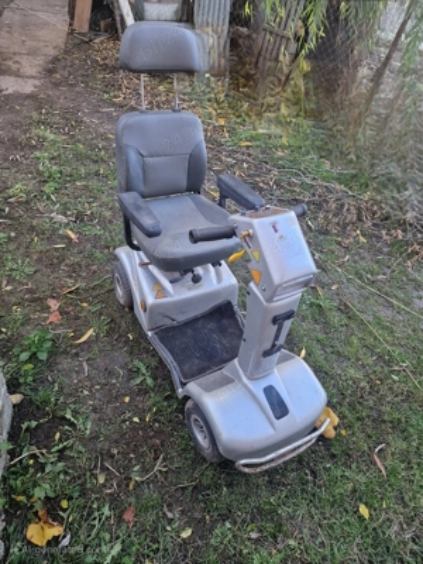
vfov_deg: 73.9
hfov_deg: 58.9
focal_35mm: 23
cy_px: 282
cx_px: 212
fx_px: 375
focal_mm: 6.4
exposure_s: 1/182
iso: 125
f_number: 1.8
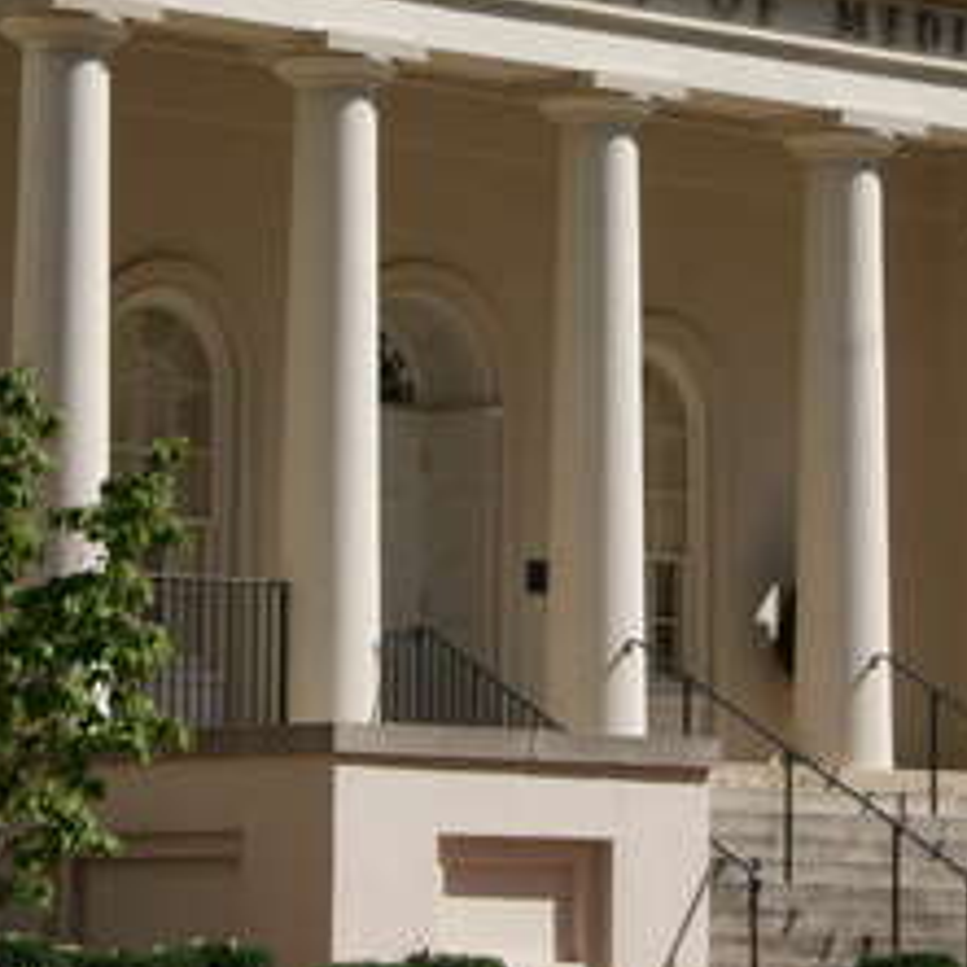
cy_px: 26
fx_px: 5105
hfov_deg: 10.8
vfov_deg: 10.7
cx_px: 503
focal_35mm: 162
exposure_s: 1/160
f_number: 16
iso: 200
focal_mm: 35
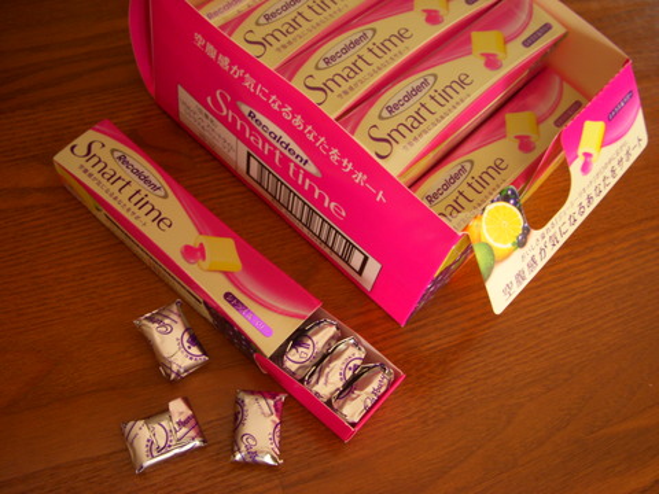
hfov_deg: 49.0
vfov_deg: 37.7
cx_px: 330
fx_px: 723
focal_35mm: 38
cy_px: 247
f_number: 3.3
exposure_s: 1/1.6
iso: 100
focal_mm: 6.3
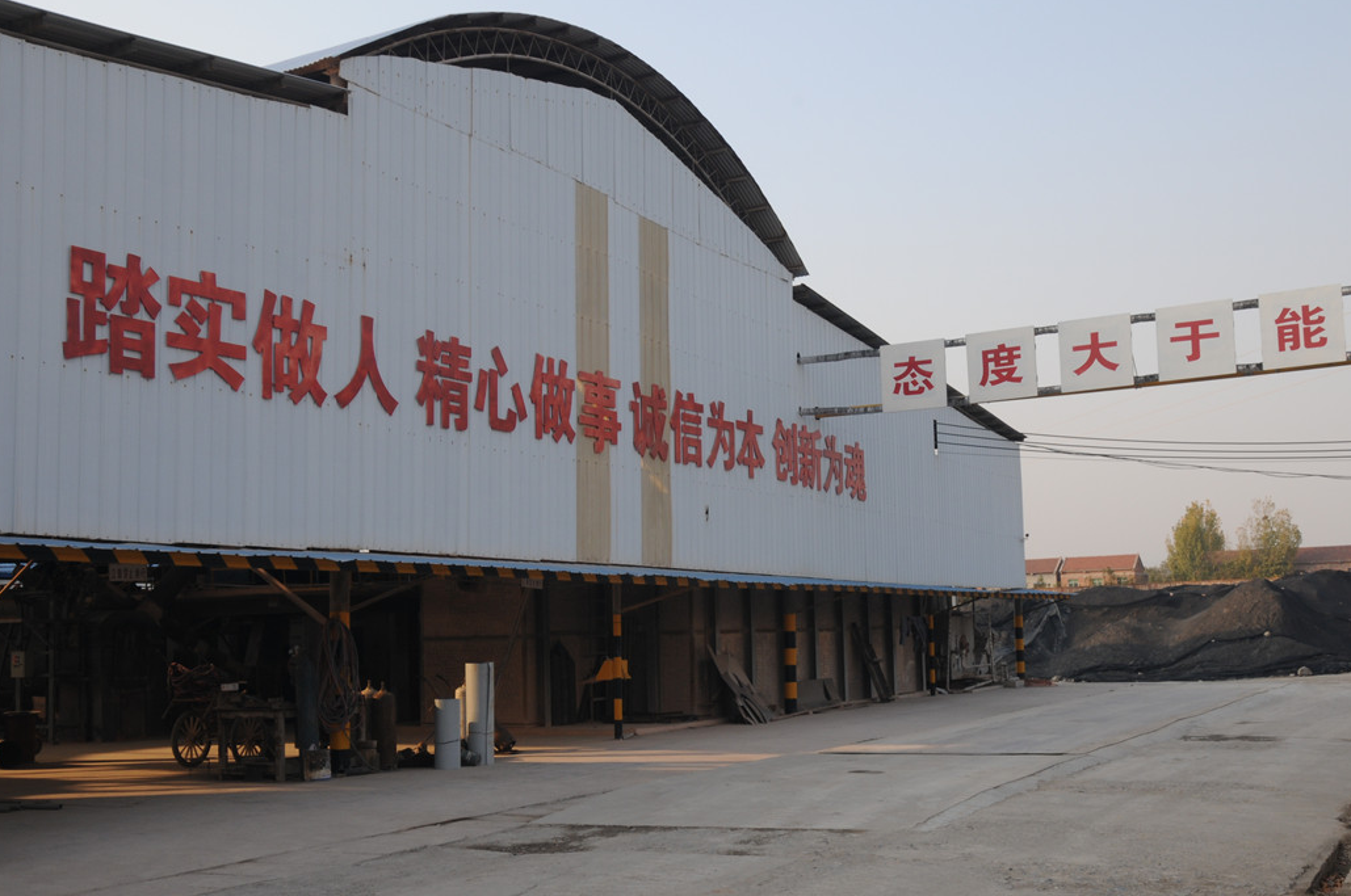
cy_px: 506
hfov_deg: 46.5
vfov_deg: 31.8
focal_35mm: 42
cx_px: 676
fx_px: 1574
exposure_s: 1/60
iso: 200
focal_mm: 24
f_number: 13
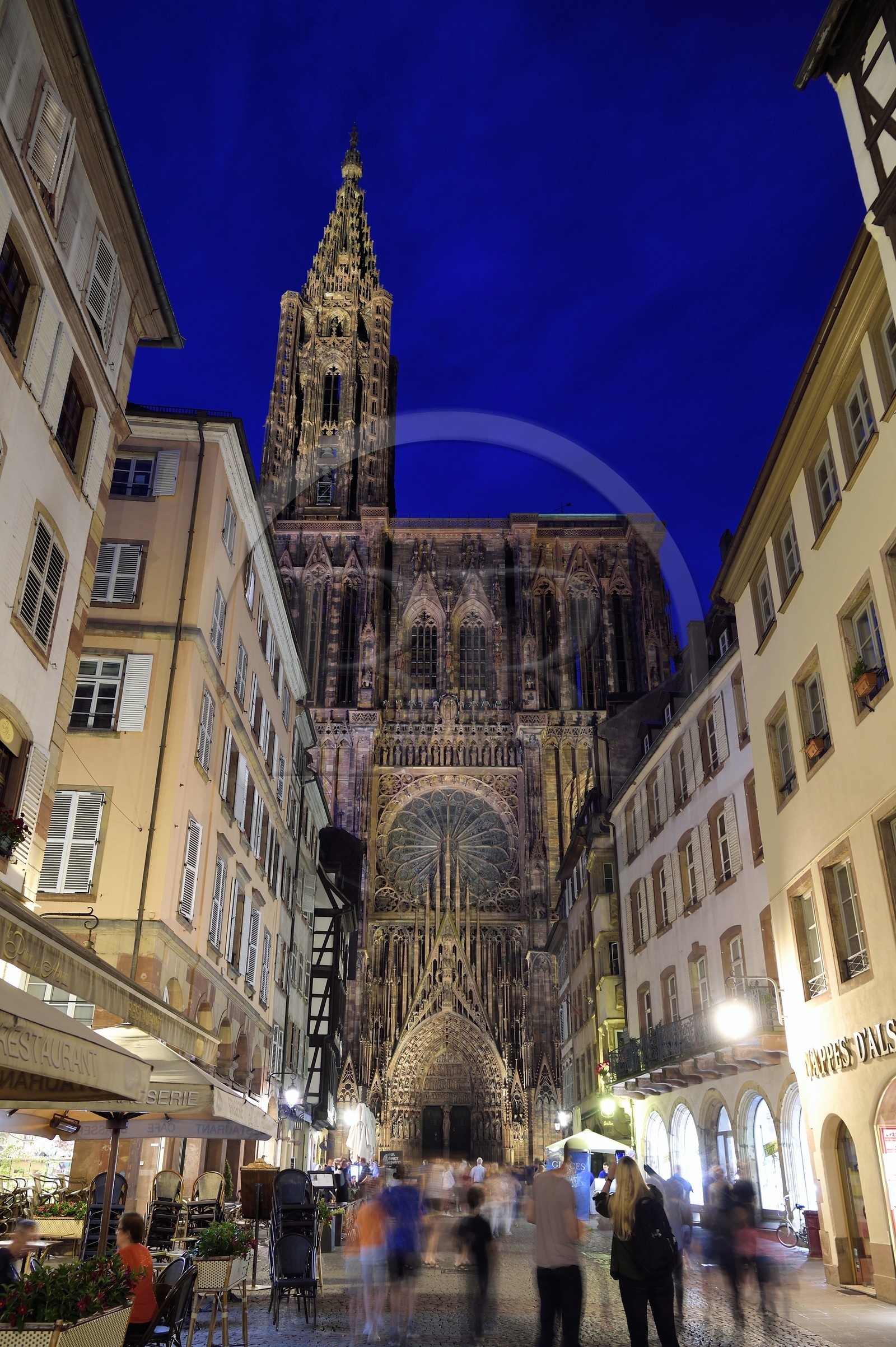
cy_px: 674
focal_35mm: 29
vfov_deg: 63.7
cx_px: 448
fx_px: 1084
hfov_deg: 44.9
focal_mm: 29
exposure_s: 2.5
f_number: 8
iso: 200
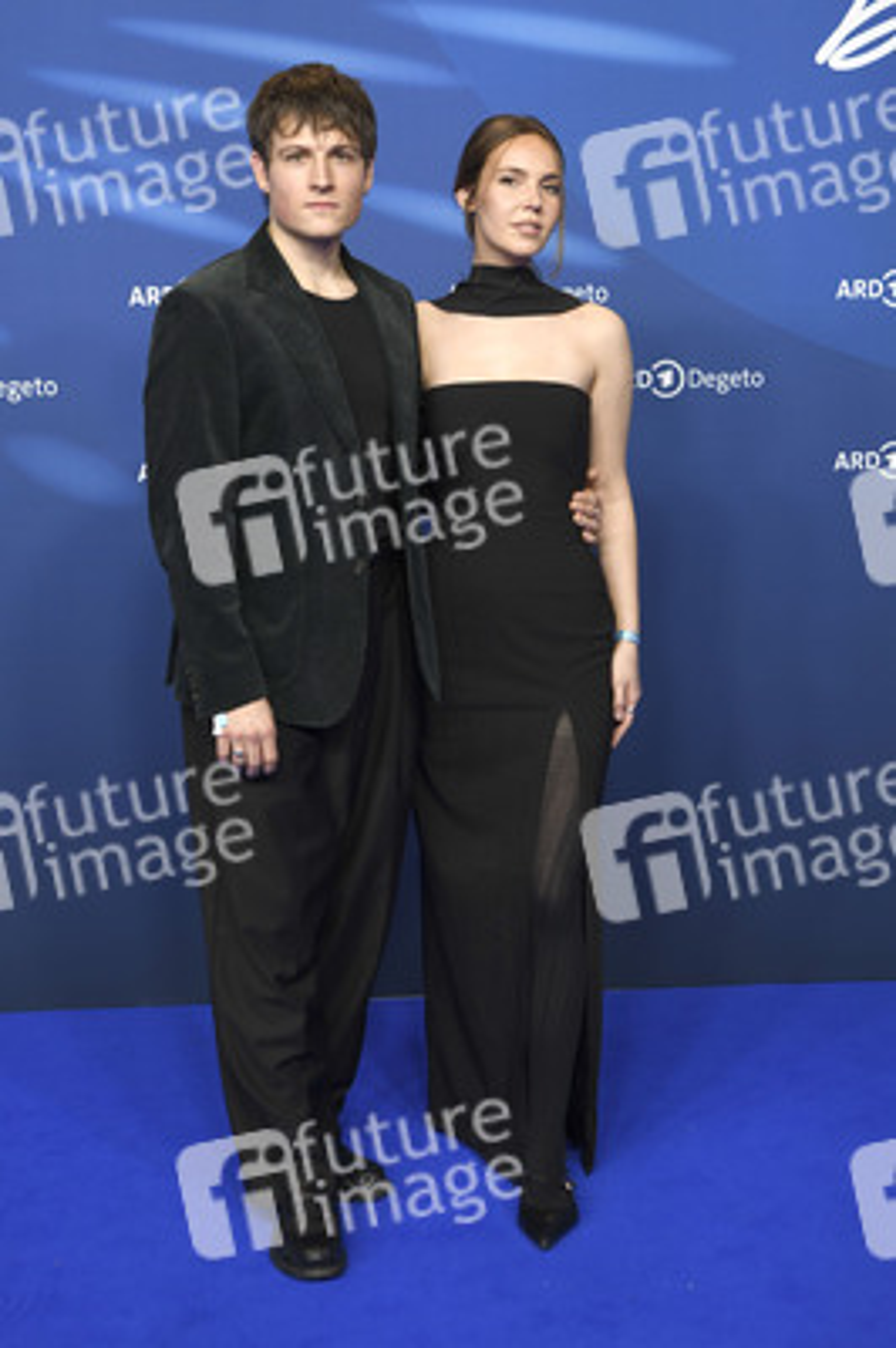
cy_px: 674
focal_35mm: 52
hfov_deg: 25.9
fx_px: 1945
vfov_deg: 38.2
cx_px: 448
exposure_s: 1/320
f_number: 4
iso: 800
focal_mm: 52
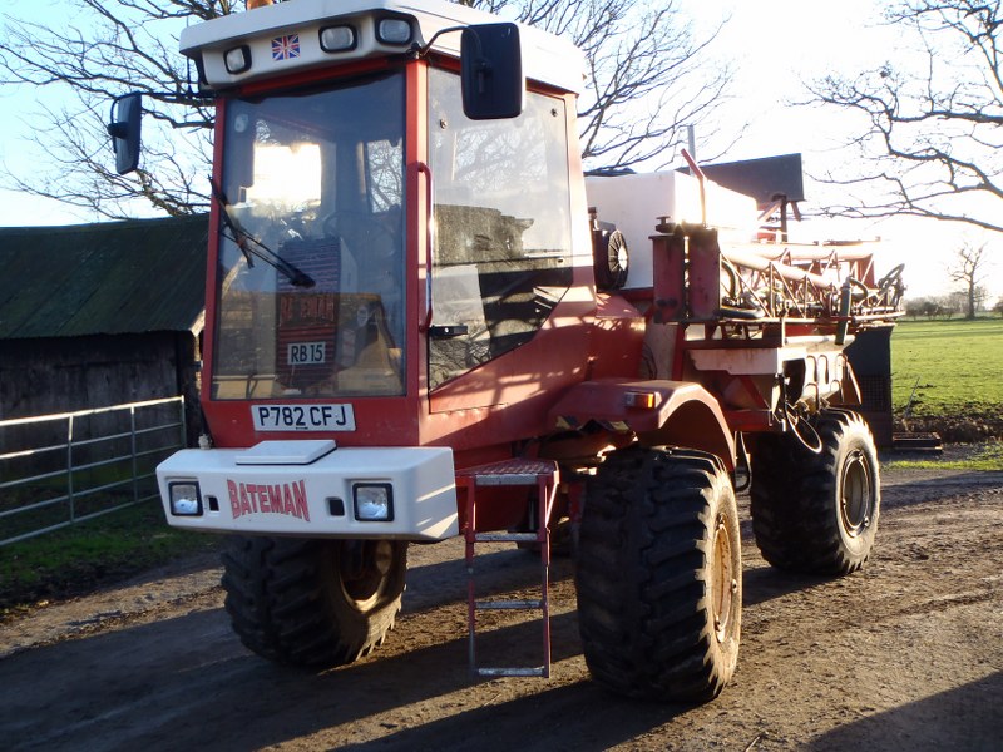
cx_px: 502
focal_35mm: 36
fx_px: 1043
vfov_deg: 39.7
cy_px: 376
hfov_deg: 51.4
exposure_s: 1/80
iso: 80
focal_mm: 6.53
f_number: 4.1
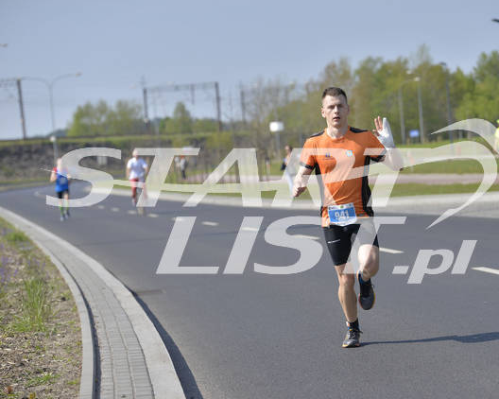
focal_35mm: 132
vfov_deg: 11.7
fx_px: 1949
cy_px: 200
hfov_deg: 14.6
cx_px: 295
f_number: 4
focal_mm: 116
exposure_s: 1/4000
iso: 200
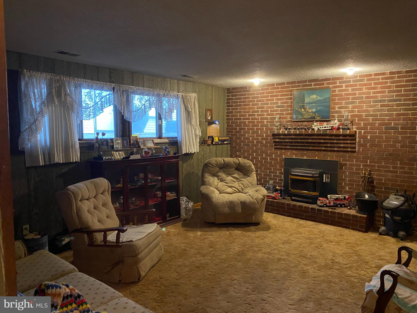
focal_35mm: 26
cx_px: 208
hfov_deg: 67.3
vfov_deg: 53.1
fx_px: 313
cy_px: 156
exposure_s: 1/30
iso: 640
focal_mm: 4.25
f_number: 1.8
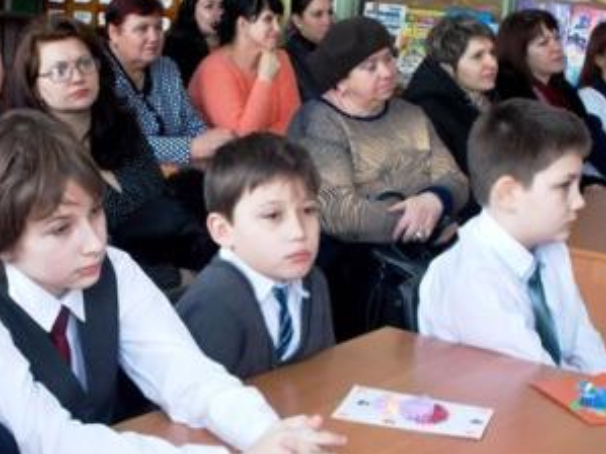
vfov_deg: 19.6
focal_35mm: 75
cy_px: 300
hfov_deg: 25.8
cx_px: 174
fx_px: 1312
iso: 200
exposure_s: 1/30
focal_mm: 9
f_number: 4.5
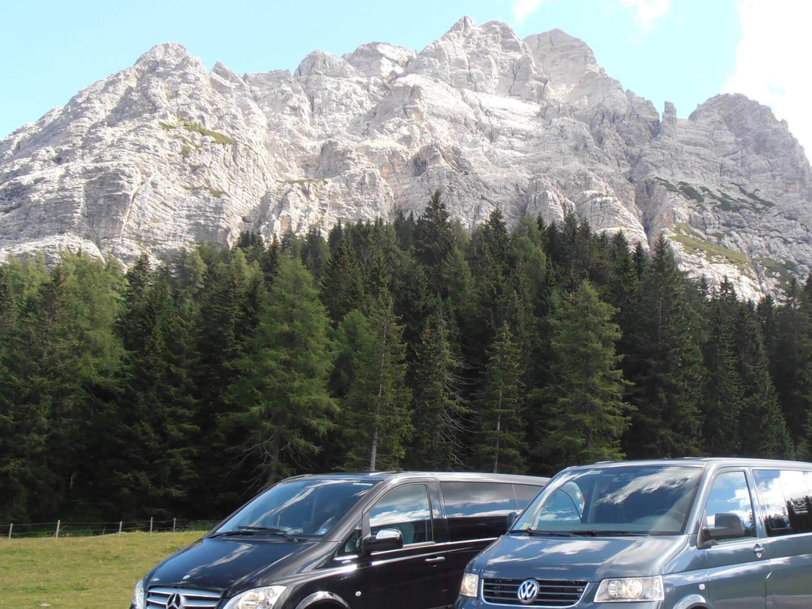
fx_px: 1220
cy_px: 379
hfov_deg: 36.4
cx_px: 546
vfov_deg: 27.9
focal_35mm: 52
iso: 80
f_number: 3.9
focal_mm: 6.61
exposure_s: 1/200
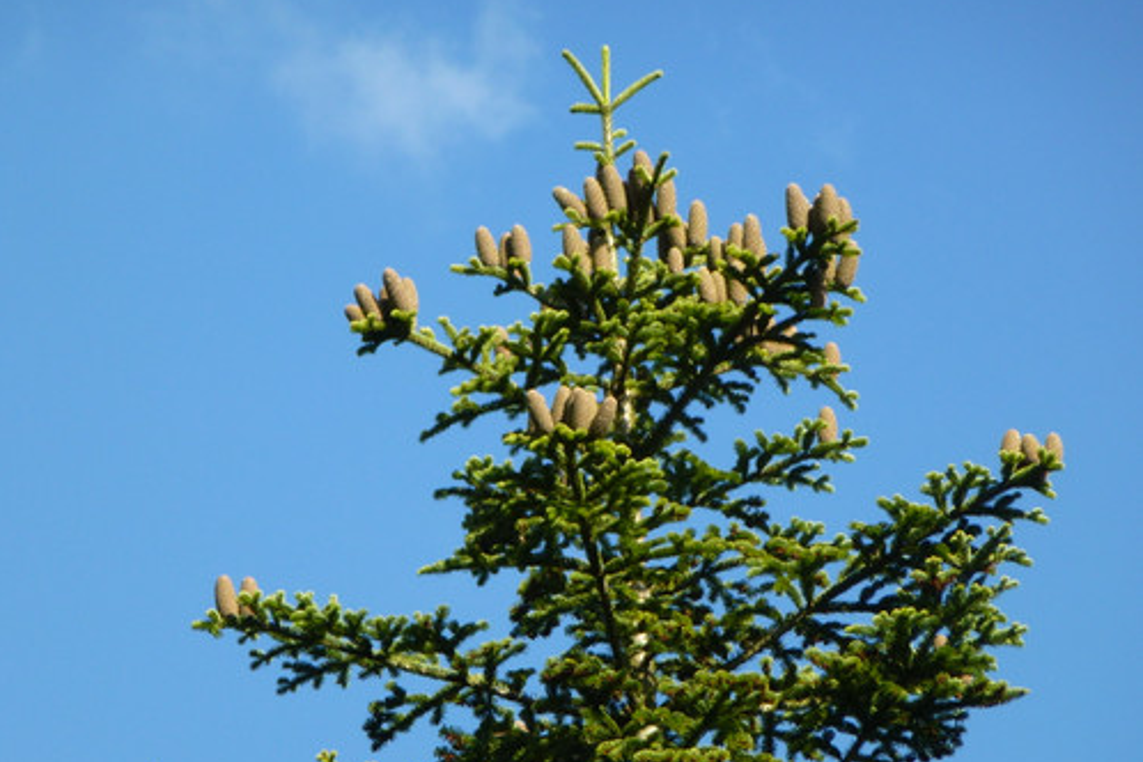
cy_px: 398
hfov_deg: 5.9
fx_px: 11112
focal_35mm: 350
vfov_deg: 3.9
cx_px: 572
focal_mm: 54.5
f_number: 5.7
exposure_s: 1/250
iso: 100
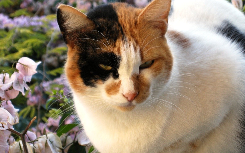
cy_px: 63
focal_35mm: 131
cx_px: 122
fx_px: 875
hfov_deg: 15.9
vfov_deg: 10.0
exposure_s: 1/55.7
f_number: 5.3
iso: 84
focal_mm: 26.3
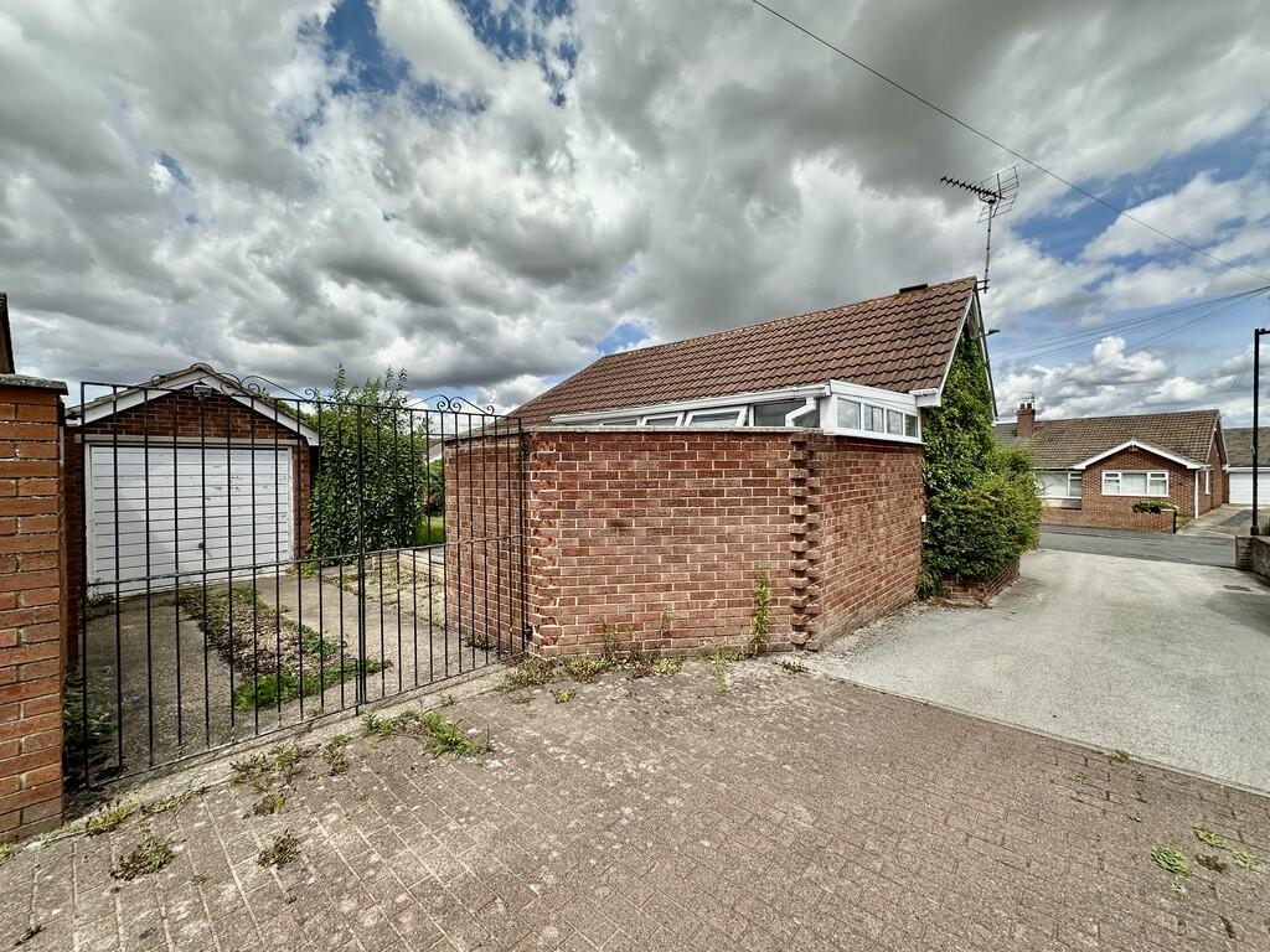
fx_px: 514
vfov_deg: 85.7
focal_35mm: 14
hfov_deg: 102.1
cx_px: 635
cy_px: 476
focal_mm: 2.22
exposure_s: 1/1595
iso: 50
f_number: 2.2
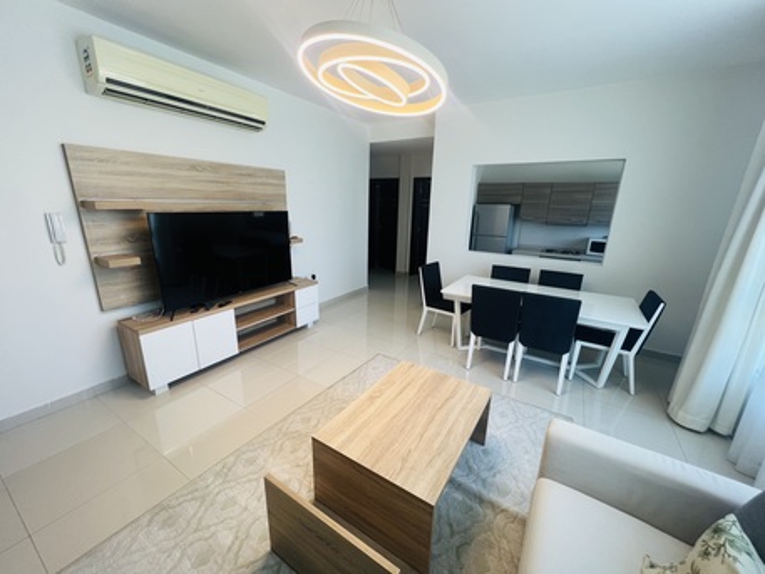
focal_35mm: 13
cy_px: 287
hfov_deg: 106.2
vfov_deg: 89.9
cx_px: 382
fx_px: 287
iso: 100
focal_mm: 1.57
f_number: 1.8
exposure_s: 1/99
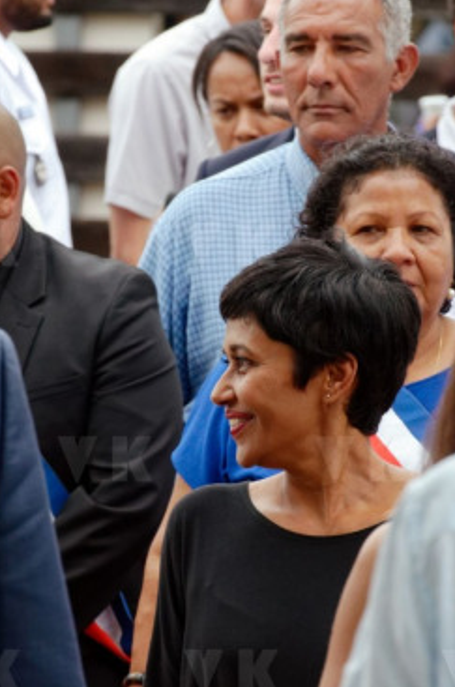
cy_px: 502
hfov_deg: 2.8
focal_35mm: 490
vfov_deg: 4.2
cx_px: 229
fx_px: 9333
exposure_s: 1/200
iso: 640
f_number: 8
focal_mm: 200
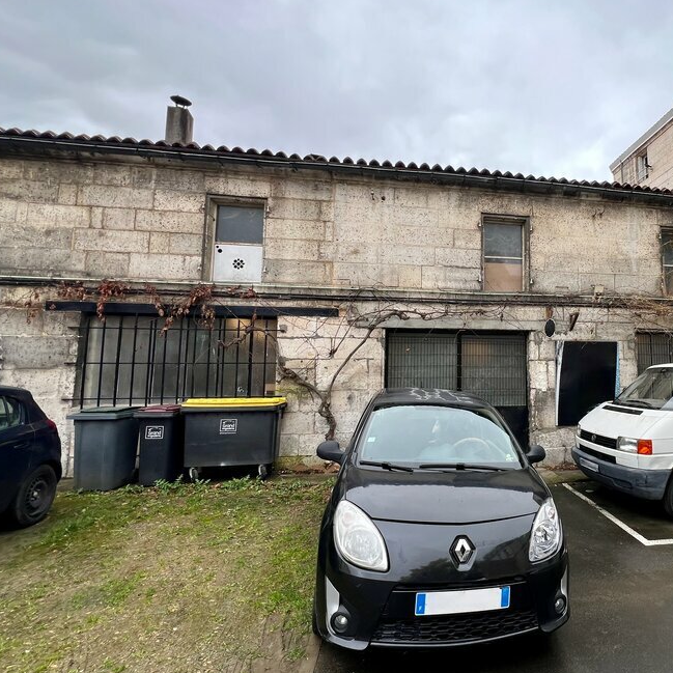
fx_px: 374
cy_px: 345
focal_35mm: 17
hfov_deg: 80.8
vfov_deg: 84.0
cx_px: 455
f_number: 1.8
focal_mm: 1.57
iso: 32
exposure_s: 1/214
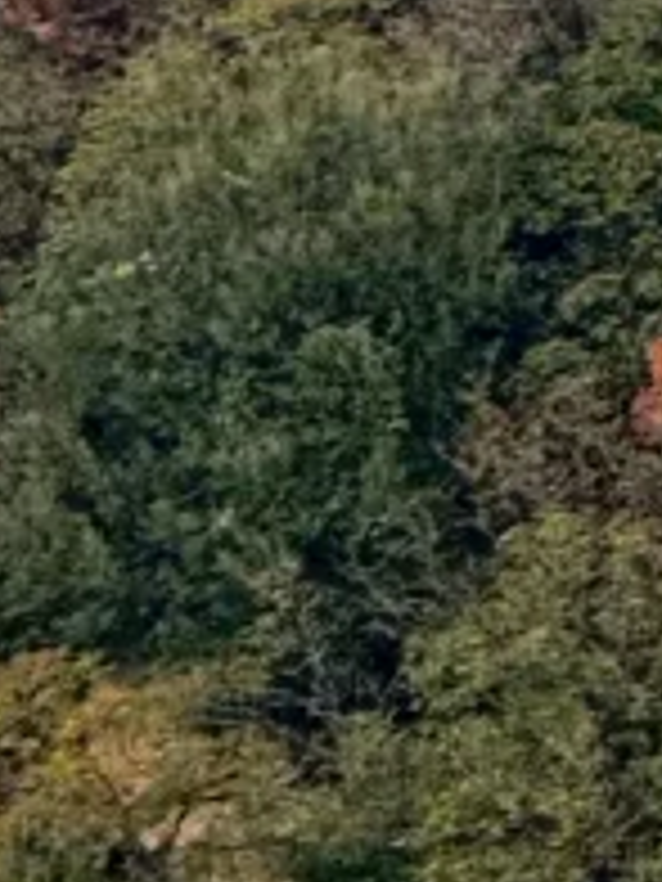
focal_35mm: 883
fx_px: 22515
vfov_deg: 2.2
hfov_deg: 1.7
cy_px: -189
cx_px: 1175
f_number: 2.8
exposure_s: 1/154
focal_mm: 15.66
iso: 50
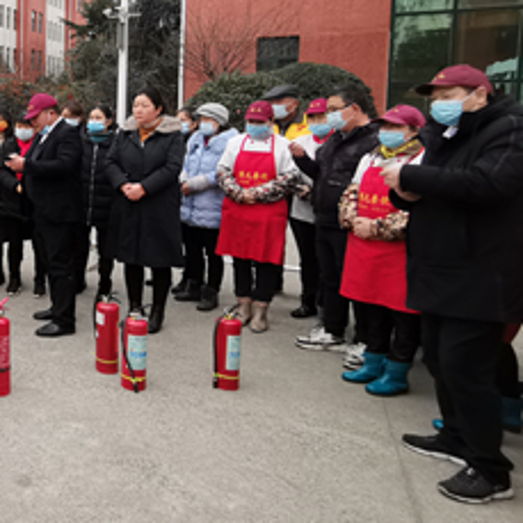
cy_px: 153
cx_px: -89
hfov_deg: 36.0
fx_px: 632
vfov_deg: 43.9
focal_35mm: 37
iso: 80
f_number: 2.2
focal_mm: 2.35
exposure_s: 1/100
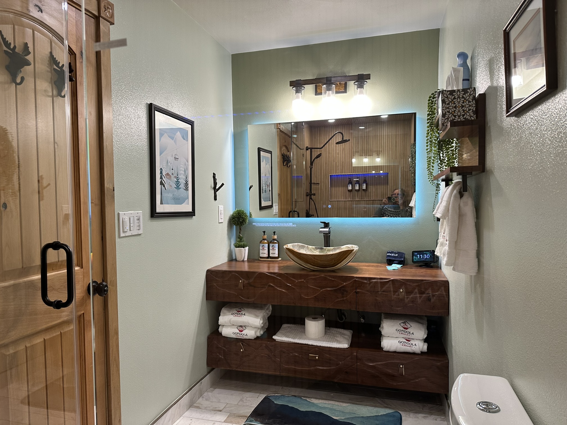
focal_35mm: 24
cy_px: 212
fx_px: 393
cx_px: 284
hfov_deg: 71.6
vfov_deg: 56.8
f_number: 1.78
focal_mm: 6.86
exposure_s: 1/120
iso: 125
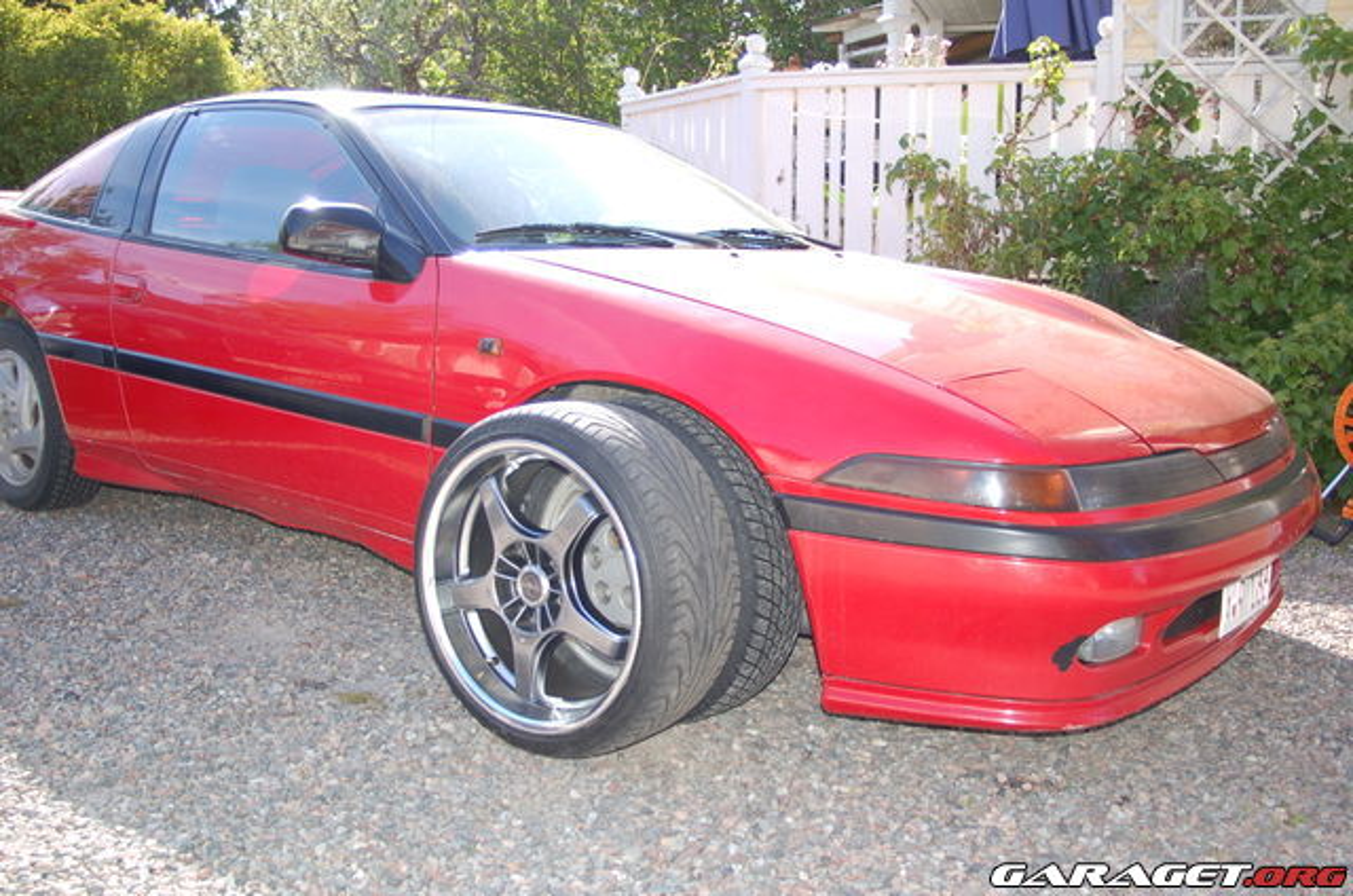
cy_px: 448
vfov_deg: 36.7
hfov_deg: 53.2
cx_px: 676
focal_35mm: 36
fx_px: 1350
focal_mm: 24
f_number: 4
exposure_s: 1/500
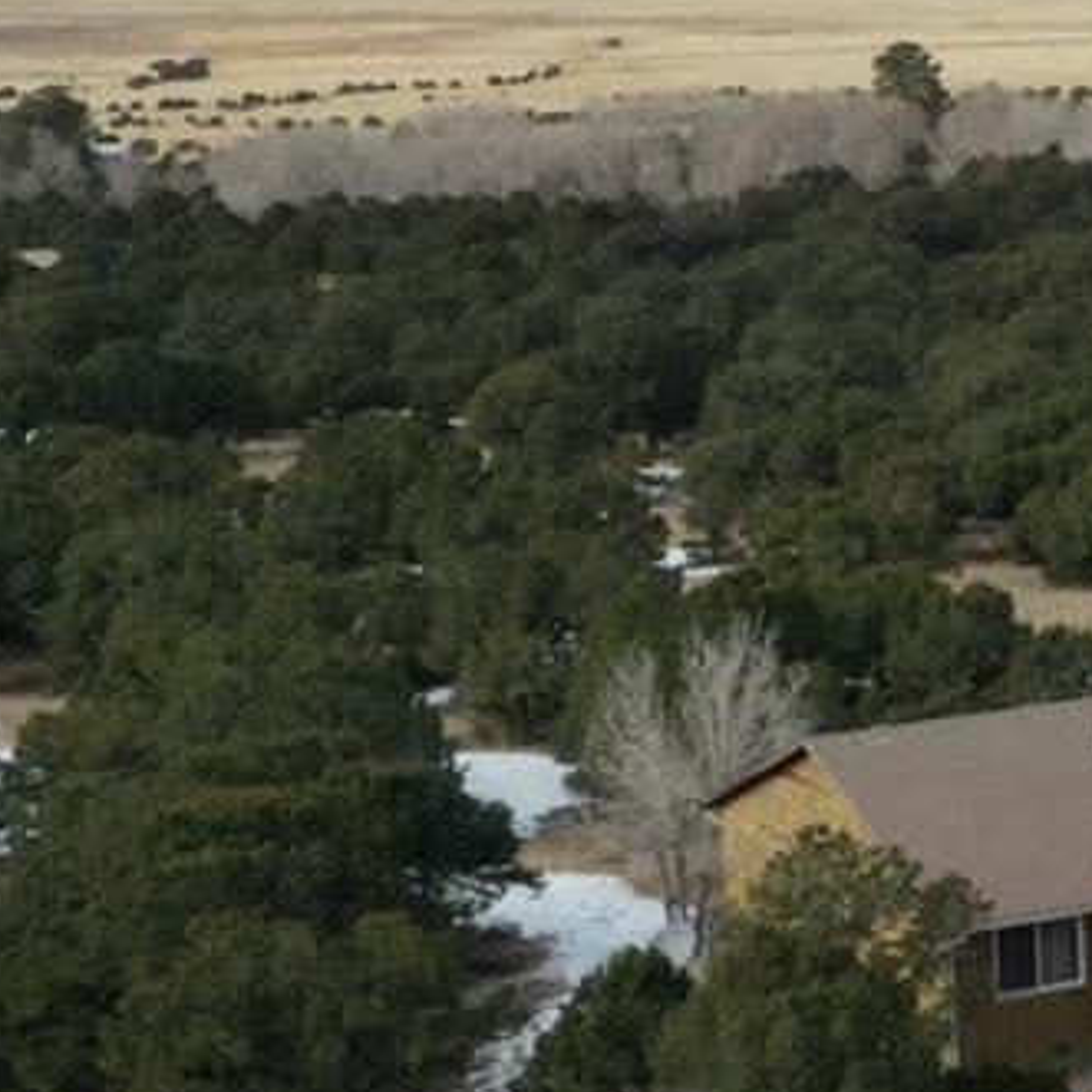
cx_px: 1452
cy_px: 947
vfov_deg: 15.0
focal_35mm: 115
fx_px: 4104
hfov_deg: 14.5
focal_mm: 10.26
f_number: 11
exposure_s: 1/240
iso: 400
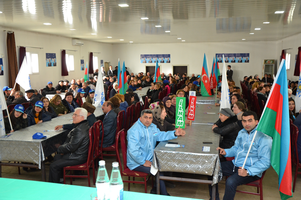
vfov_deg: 36.9
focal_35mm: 36
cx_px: 150
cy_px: 100
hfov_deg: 53.1
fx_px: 301
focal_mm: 24
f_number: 3.8
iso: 1000
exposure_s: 1/60
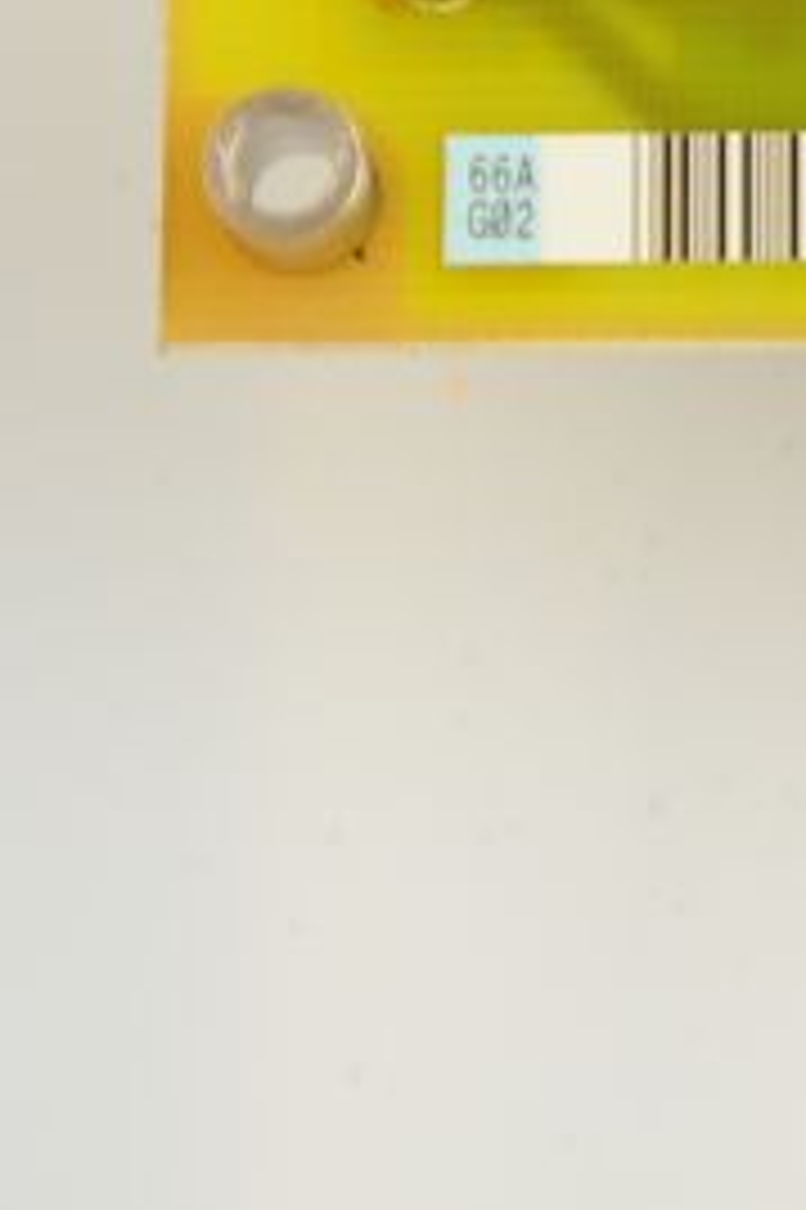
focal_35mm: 402
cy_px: -36
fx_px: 13517
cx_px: 1418
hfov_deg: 3.4
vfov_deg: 5.1
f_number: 7.1
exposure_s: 1/125
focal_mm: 120
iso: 800
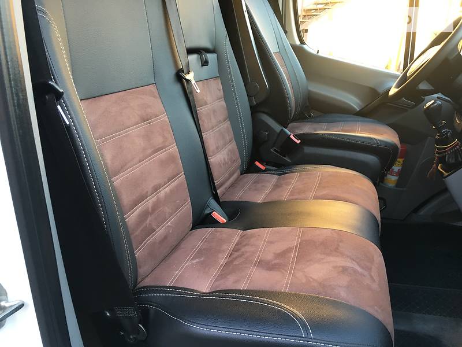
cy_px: 174
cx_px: 231
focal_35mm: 29
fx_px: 387
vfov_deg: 48.2
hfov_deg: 61.7
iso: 50
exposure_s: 1/33
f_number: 2.2
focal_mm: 4.2
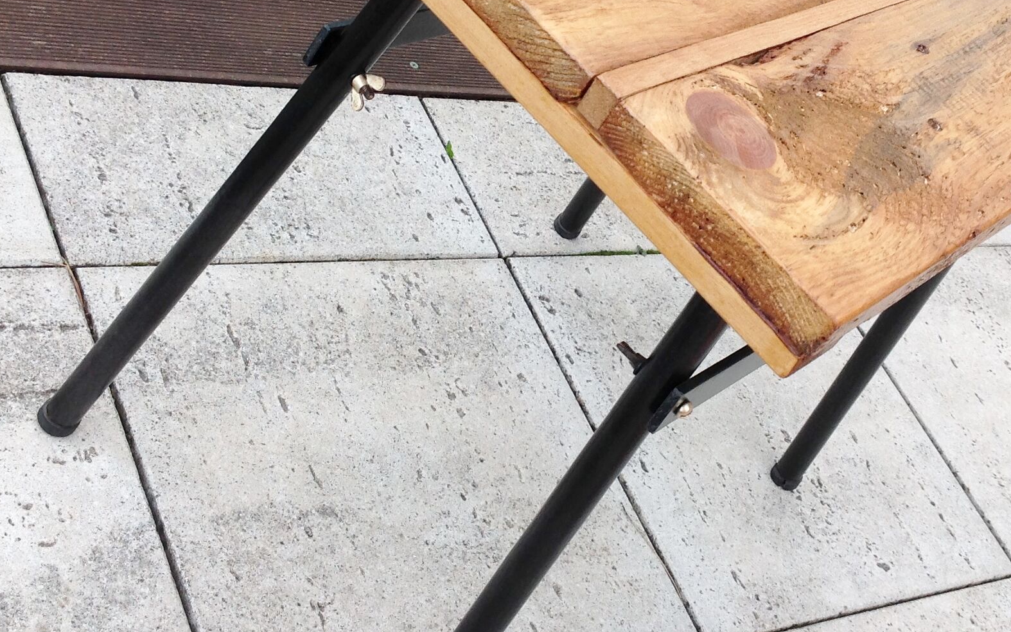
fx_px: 1681
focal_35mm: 61
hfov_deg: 33.4
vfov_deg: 21.2
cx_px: 570
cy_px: 222
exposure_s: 1/210
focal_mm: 4.28
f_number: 2.4
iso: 50
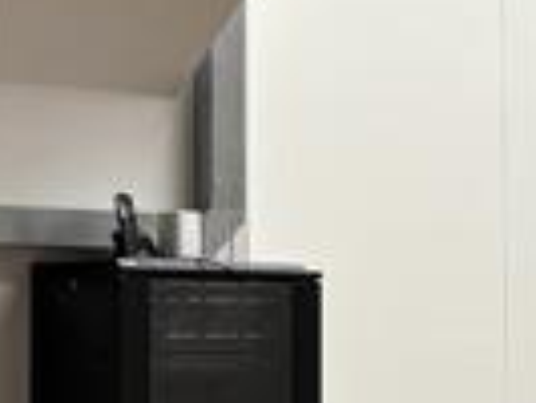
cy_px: 339
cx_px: 1269
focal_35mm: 200
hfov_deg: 9.0
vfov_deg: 7.4
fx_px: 3100
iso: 80
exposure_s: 1/100
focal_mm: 5.96
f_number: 1.6
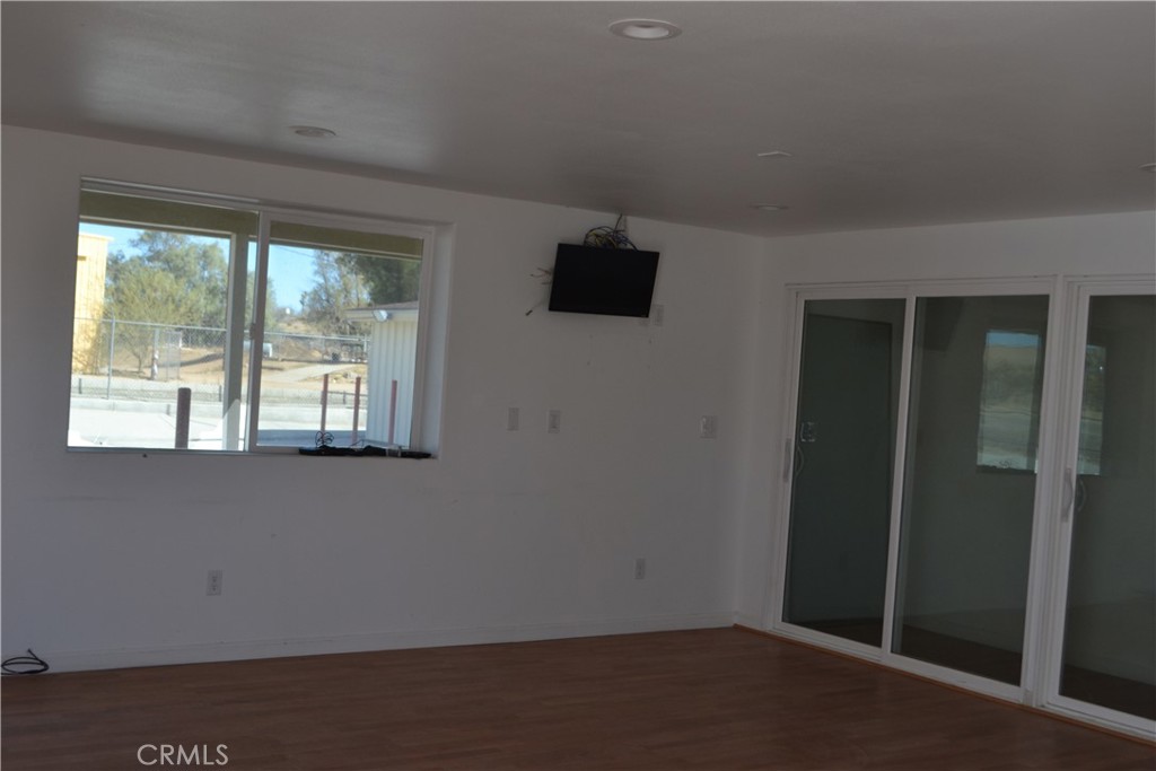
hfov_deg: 49.5
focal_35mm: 39
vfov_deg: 34.2
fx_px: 1252
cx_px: 578
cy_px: 386
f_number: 5.6
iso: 250
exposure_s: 1/125
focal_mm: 26
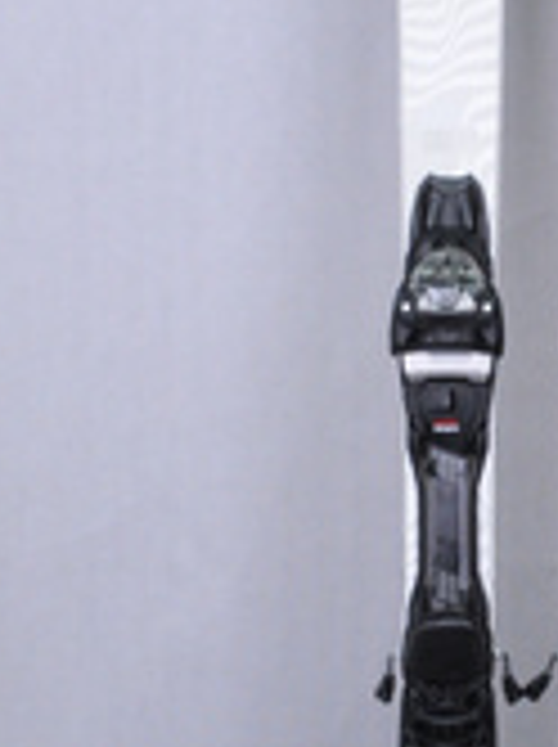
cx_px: 529
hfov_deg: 16.8
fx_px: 1853
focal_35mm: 86
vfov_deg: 22.8
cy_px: 351
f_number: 8
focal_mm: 22
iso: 2200
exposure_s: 1/125
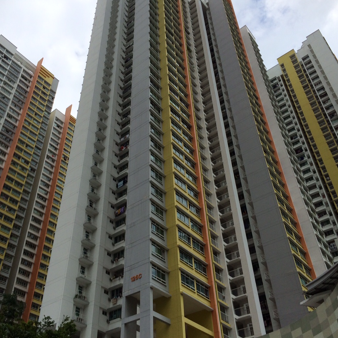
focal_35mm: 35
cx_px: 145
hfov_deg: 47.1
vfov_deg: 47.2
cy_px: 171
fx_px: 387
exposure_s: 1/3165
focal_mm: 4.15
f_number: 2.2
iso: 32
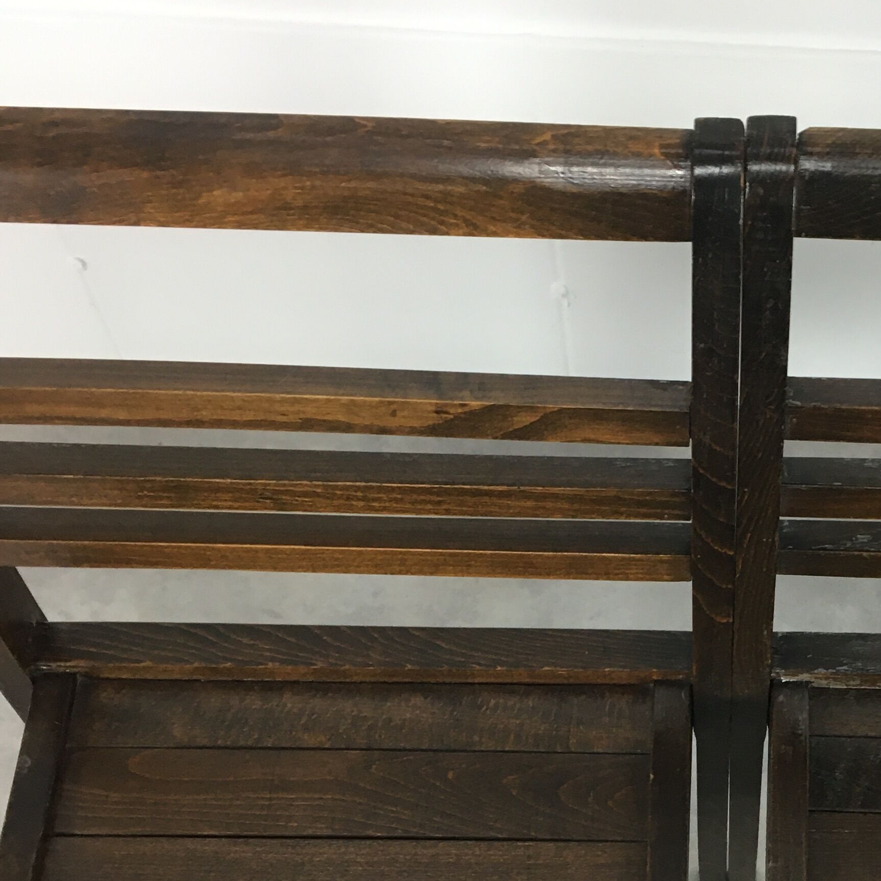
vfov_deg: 27.8
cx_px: 777
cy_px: 747
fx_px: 1728
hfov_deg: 27.7
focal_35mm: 60
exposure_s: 1/33
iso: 100
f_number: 2.2
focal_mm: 4.15
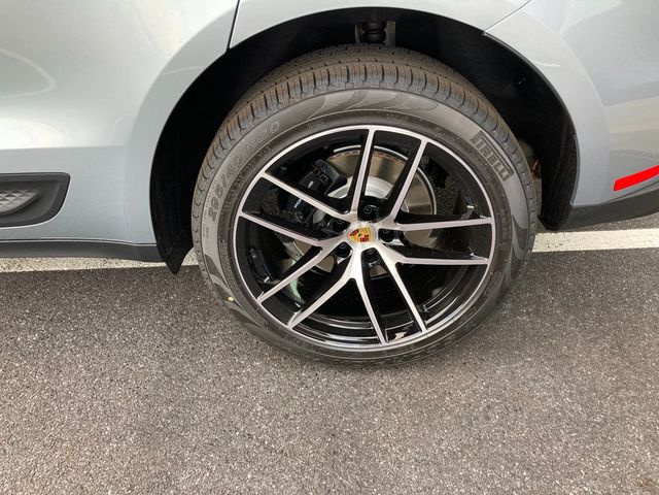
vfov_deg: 49.7
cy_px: 248
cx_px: 330
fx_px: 533
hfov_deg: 63.4
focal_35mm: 28
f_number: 1.8
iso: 50
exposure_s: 1/121
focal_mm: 3.99
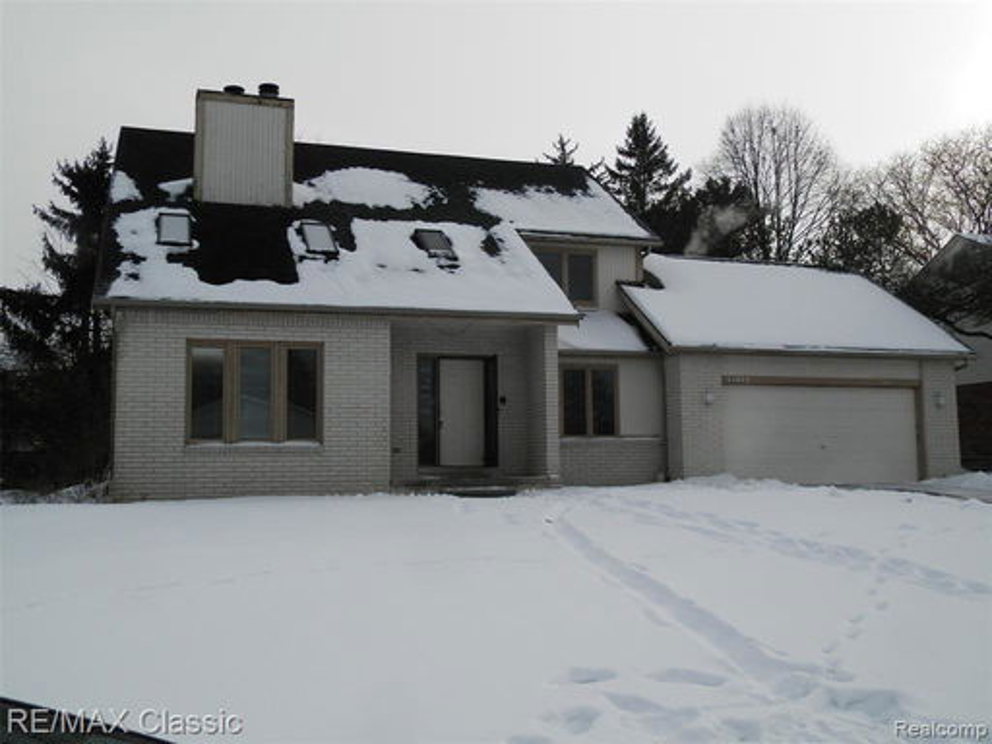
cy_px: 372
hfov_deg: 54.0
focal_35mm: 34
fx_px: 974
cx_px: 496
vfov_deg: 41.8
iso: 80
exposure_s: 1/160
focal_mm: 6.1
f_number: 9.4
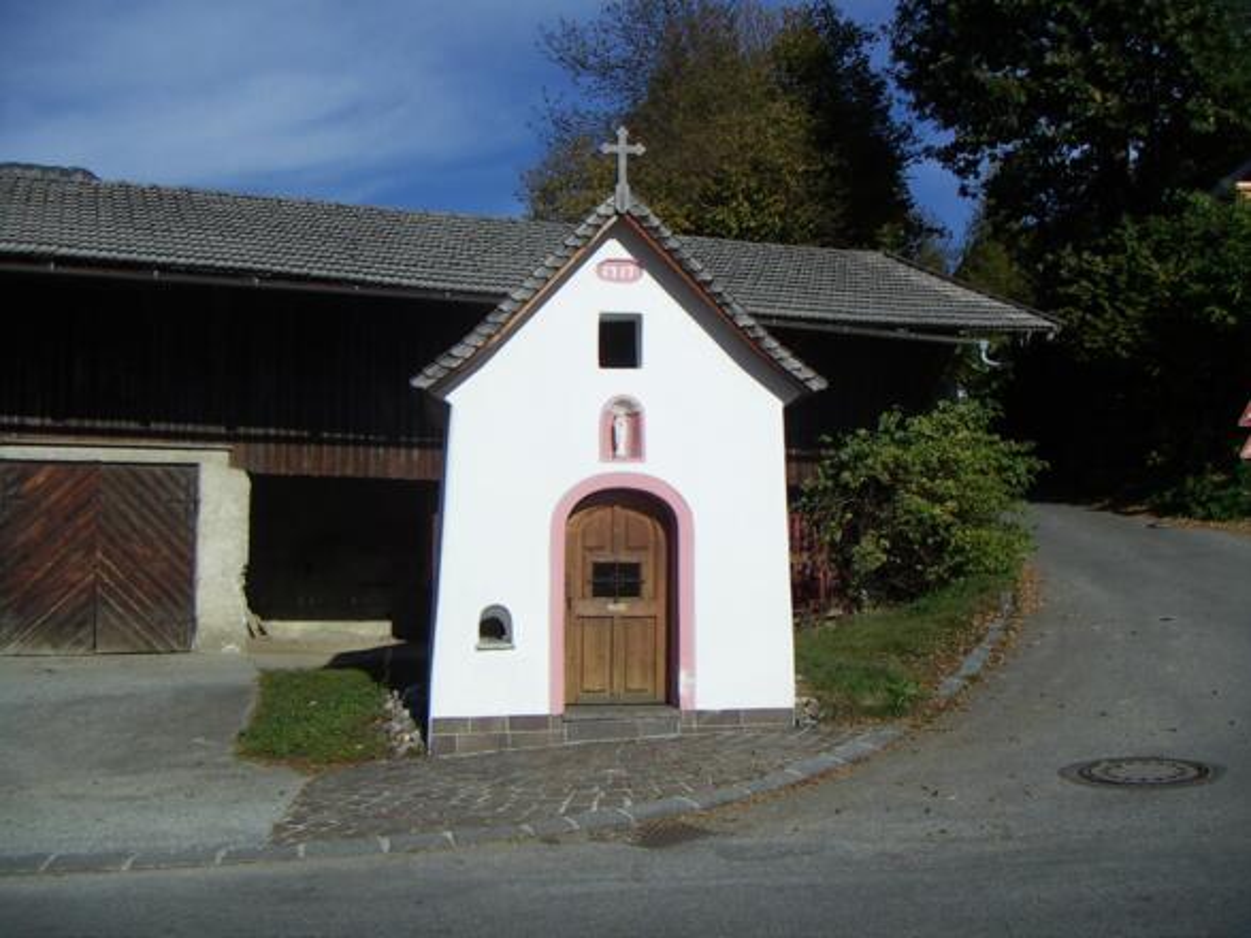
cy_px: 469
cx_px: 626
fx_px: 1301
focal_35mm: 36
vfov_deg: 39.6
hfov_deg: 51.4
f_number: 6.7
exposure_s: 1/500
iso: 50
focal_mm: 4.7
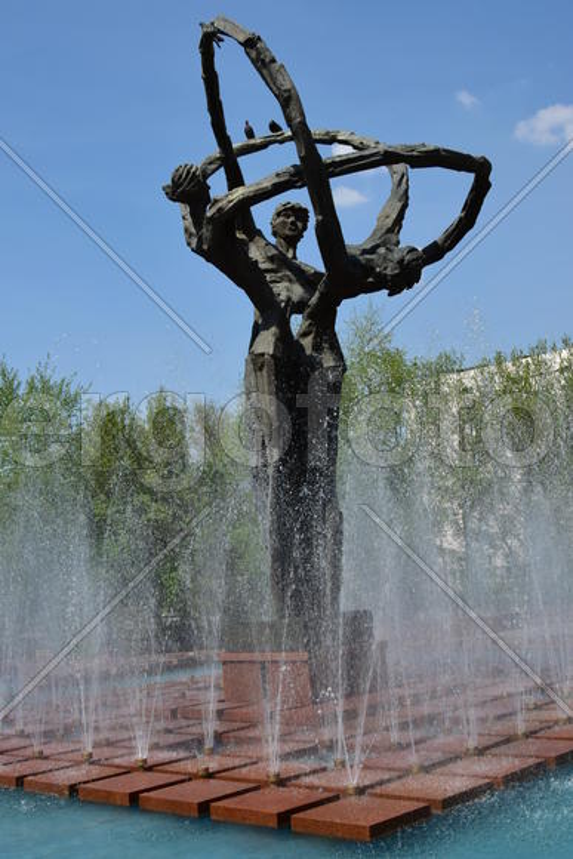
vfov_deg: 51.3
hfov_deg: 35.5
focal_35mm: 38
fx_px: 895
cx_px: 286
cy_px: 430
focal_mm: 25
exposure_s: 1/200
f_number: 10
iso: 100
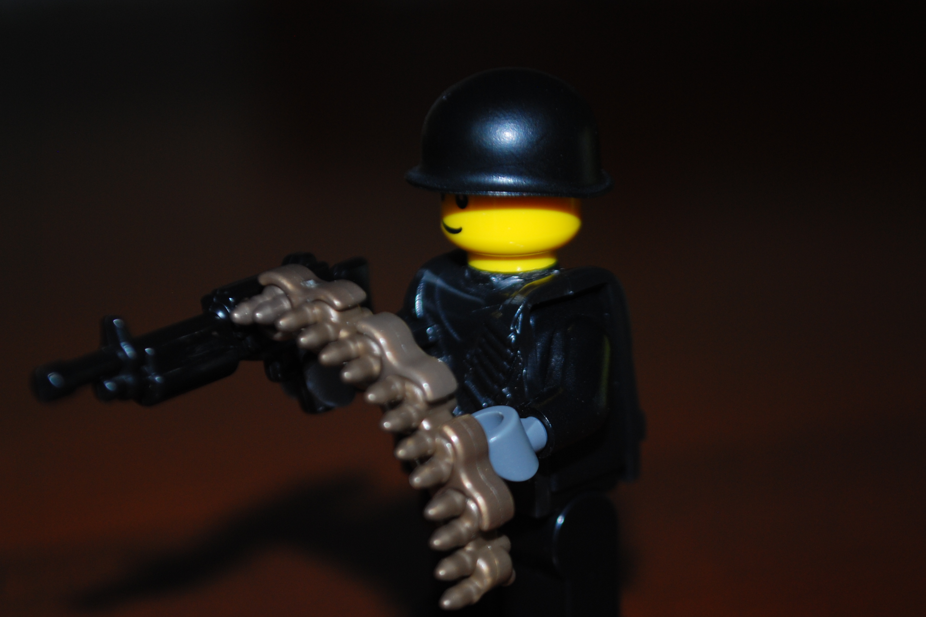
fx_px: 2613
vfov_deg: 13.5
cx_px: 469
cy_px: 373
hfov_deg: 20.1
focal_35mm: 102
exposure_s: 1/60
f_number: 5.6
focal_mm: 55
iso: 200
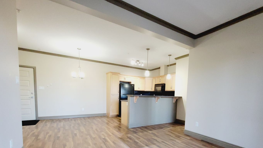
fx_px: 112
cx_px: 142
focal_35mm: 16
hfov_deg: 99.2
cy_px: 105
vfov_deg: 64.4
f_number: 2.2
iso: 400
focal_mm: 2.2
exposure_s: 1/59
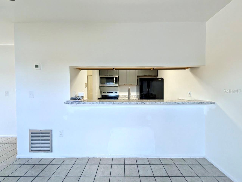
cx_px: 121
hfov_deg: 110.5
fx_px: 84
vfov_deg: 94.6
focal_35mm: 12
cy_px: 91
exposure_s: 1/120
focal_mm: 2.02
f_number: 1.7
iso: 99
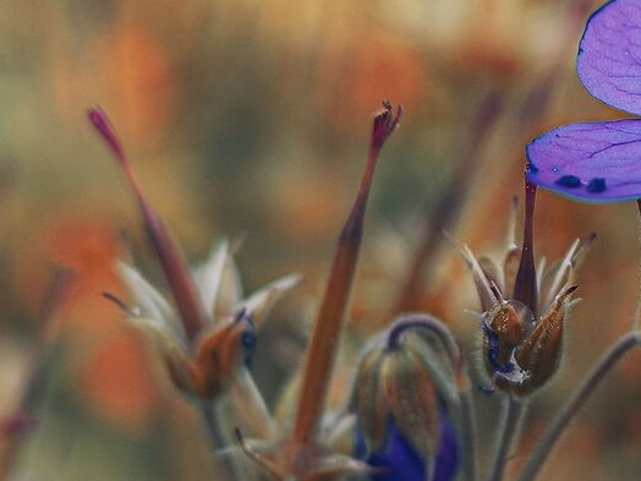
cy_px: 95
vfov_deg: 8.4
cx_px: 774
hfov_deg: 11.0
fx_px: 3259
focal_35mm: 176
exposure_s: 1/100
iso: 100
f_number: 3.5
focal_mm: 40
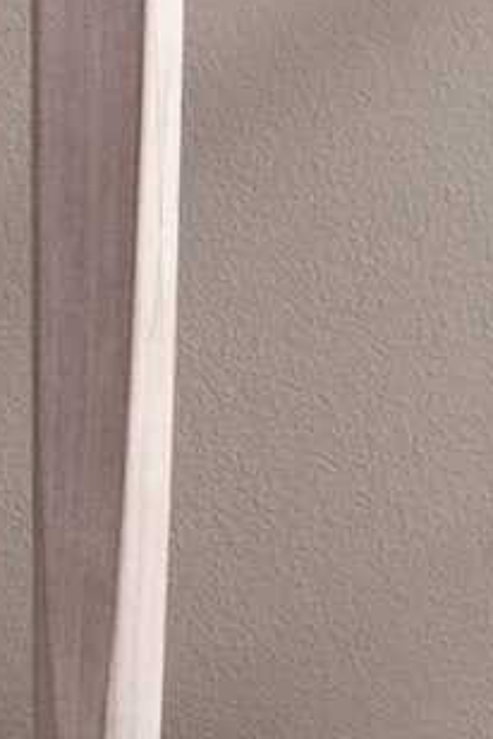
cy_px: 1098
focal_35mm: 398
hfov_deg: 3.4
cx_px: -596
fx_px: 8175
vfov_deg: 5.1
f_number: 14
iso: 200
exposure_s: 1/160
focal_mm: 50
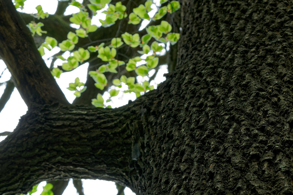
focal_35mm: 193
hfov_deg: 10.6
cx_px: 279
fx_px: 1571
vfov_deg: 7.1
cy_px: 112
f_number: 8
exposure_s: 1/160
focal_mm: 90
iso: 800
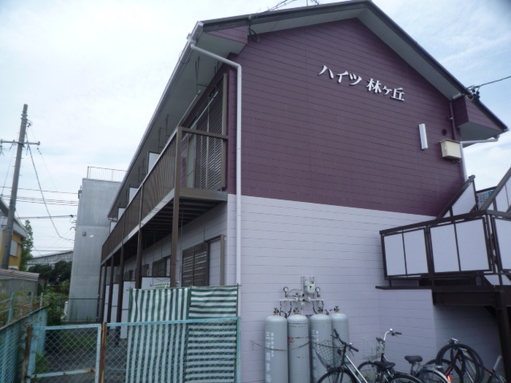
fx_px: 369
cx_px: 256
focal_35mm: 25
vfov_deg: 54.9
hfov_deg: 69.4
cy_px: 192
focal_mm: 4.4
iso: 100
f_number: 4
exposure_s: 1/500
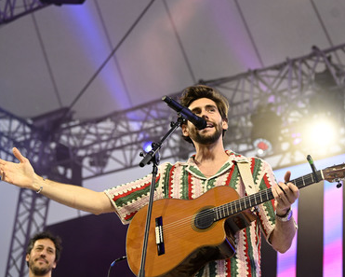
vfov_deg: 18.7
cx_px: 186
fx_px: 837
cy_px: 138
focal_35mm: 82
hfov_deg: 23.3
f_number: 3.5
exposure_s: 1/2000
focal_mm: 72
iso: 2000
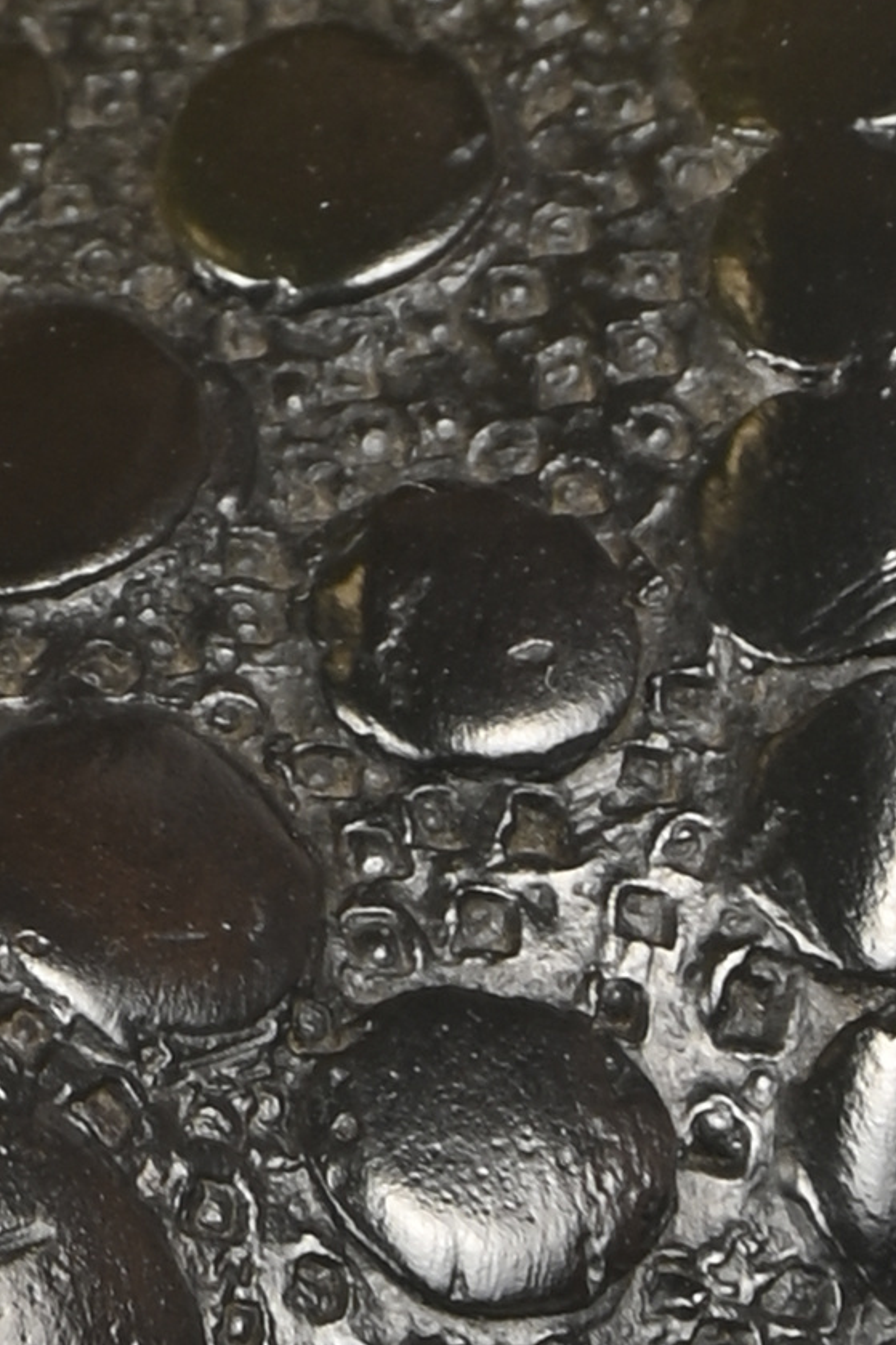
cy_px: -887
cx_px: -353
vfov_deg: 1.4
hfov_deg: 1.0
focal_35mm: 1441
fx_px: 53815
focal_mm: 200
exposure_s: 1/200
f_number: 14
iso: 200
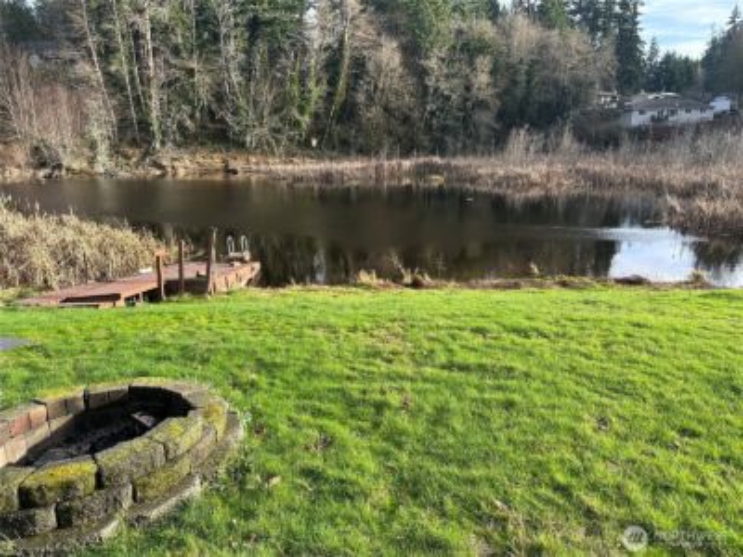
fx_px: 515
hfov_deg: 71.6
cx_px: 372
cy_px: 278
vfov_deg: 56.8
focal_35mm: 24
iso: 80
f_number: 1.78
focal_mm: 6.86
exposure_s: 1/836
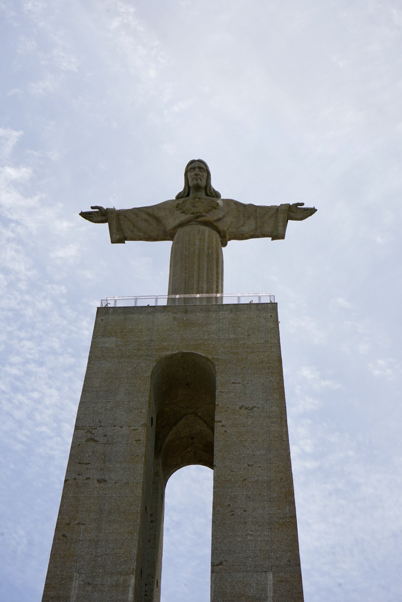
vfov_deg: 28.8
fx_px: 1170
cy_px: 301
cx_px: 201
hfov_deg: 19.5
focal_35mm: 70
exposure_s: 1/250
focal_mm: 70
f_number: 11
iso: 100
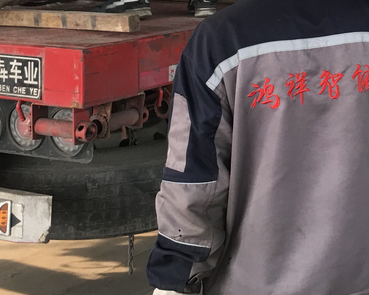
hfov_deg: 21.5
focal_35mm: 87
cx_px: 330
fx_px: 950
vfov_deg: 17.0
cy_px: -49
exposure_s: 1/33
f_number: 2.2
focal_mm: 4.15
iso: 32
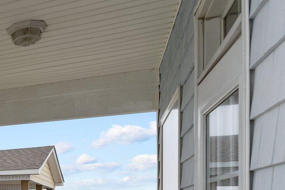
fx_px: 396
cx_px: -127
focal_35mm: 50
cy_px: 211
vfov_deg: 25.0
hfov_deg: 28.4
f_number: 6.3
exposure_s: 1/800
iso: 125
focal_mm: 17
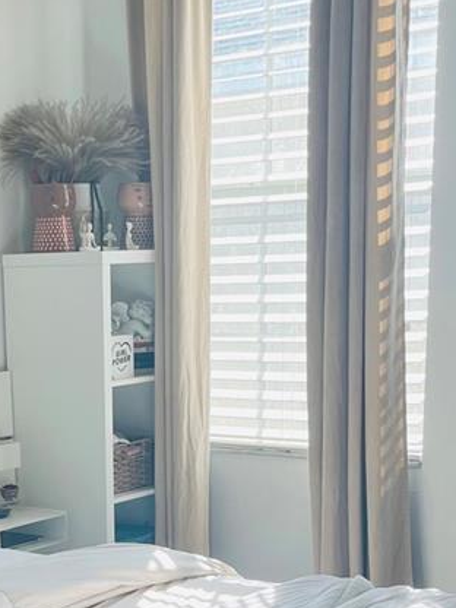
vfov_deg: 25.1
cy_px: 567
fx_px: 1317
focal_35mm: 75
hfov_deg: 19.3
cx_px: 41
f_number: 1.6
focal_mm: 5.1
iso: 50
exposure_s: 1/309
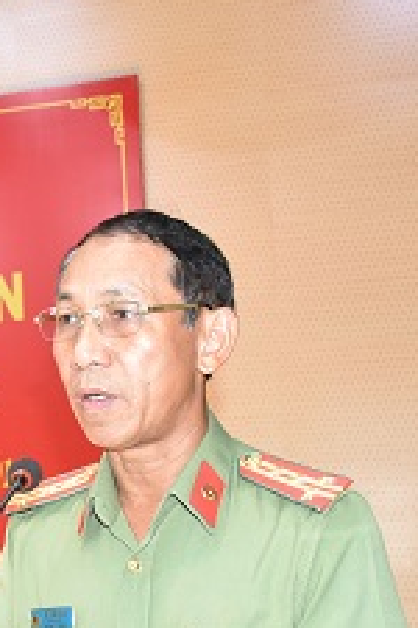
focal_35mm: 80
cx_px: -184
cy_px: 483
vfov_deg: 25.0
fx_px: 1393
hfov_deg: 15.8
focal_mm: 20
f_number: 5.6
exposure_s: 1/60
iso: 1250
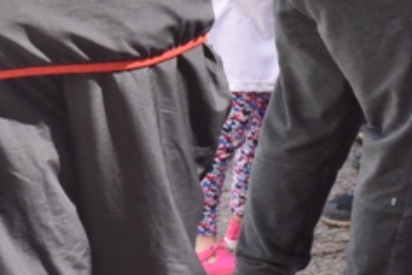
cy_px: -200
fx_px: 3252
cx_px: 808
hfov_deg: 7.0
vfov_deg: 4.8
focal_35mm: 284
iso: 2500
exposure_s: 1/800
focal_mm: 66
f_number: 14
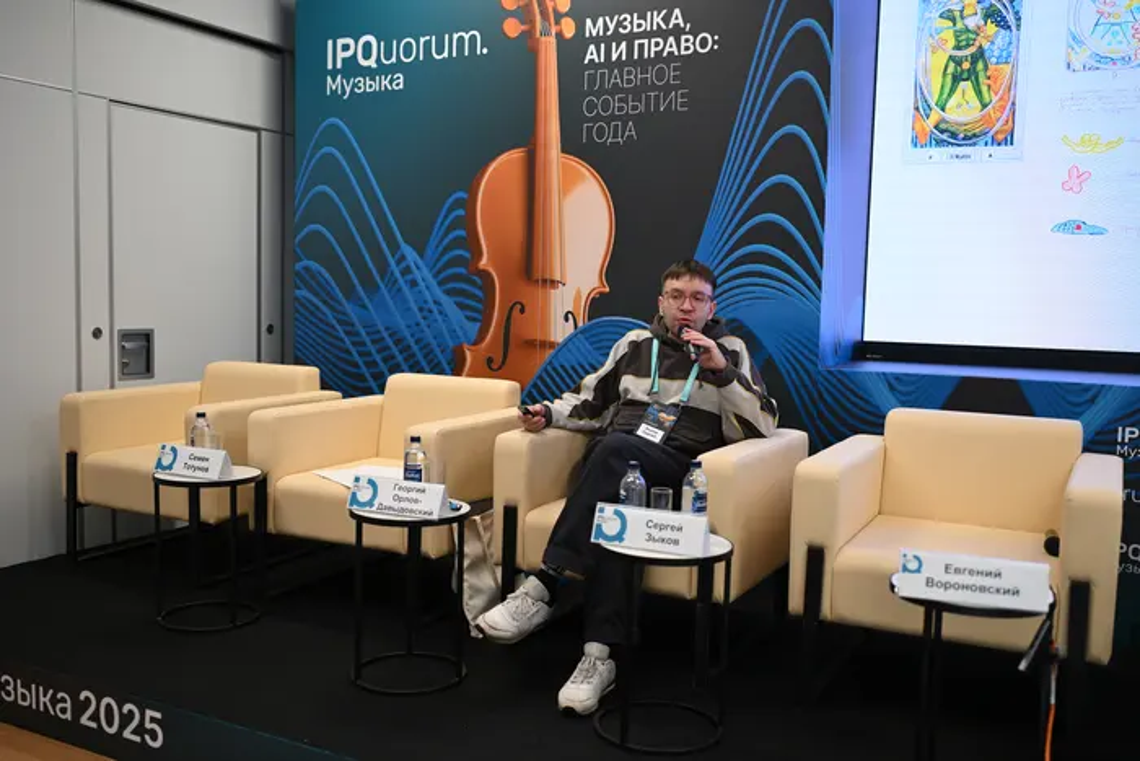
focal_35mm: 35
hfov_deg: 54.4
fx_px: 1108
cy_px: 380
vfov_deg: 37.9
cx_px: 570
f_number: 1.8
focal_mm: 35
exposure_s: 1/200
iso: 400
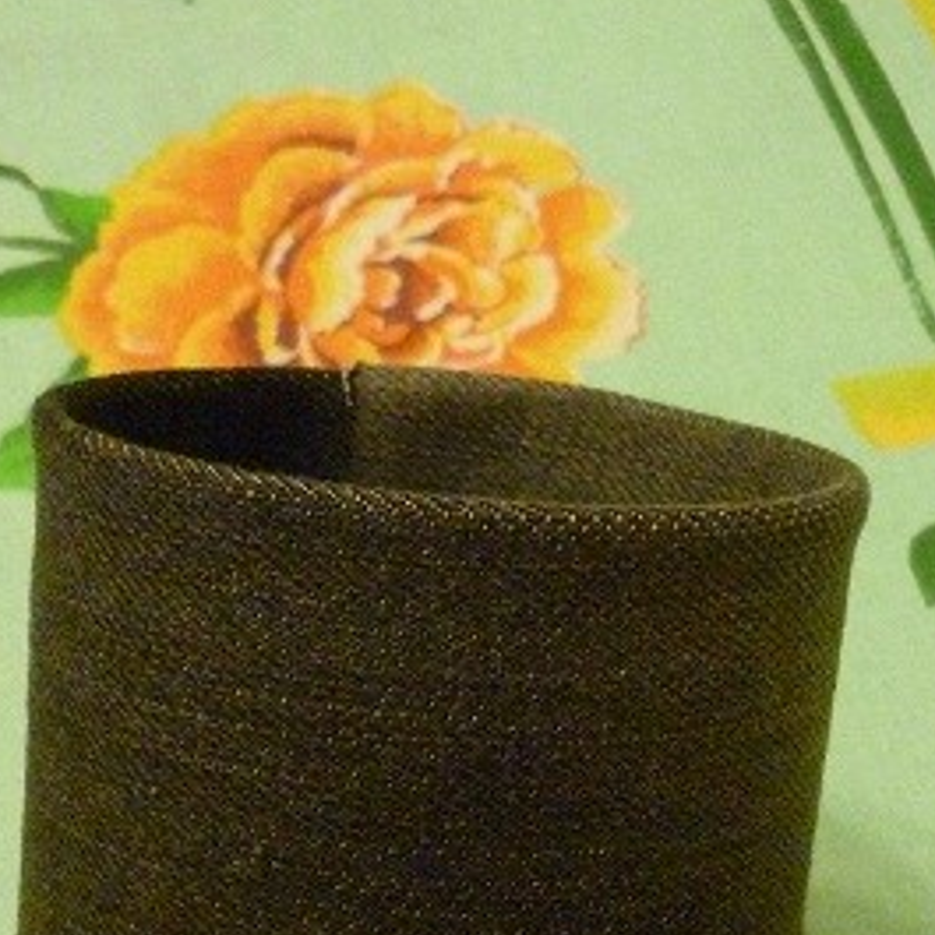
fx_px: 2353
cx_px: 473
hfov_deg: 22.5
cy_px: 774
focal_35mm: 77
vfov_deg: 22.1
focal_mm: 5.5
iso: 640
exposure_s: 1/60
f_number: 2.8
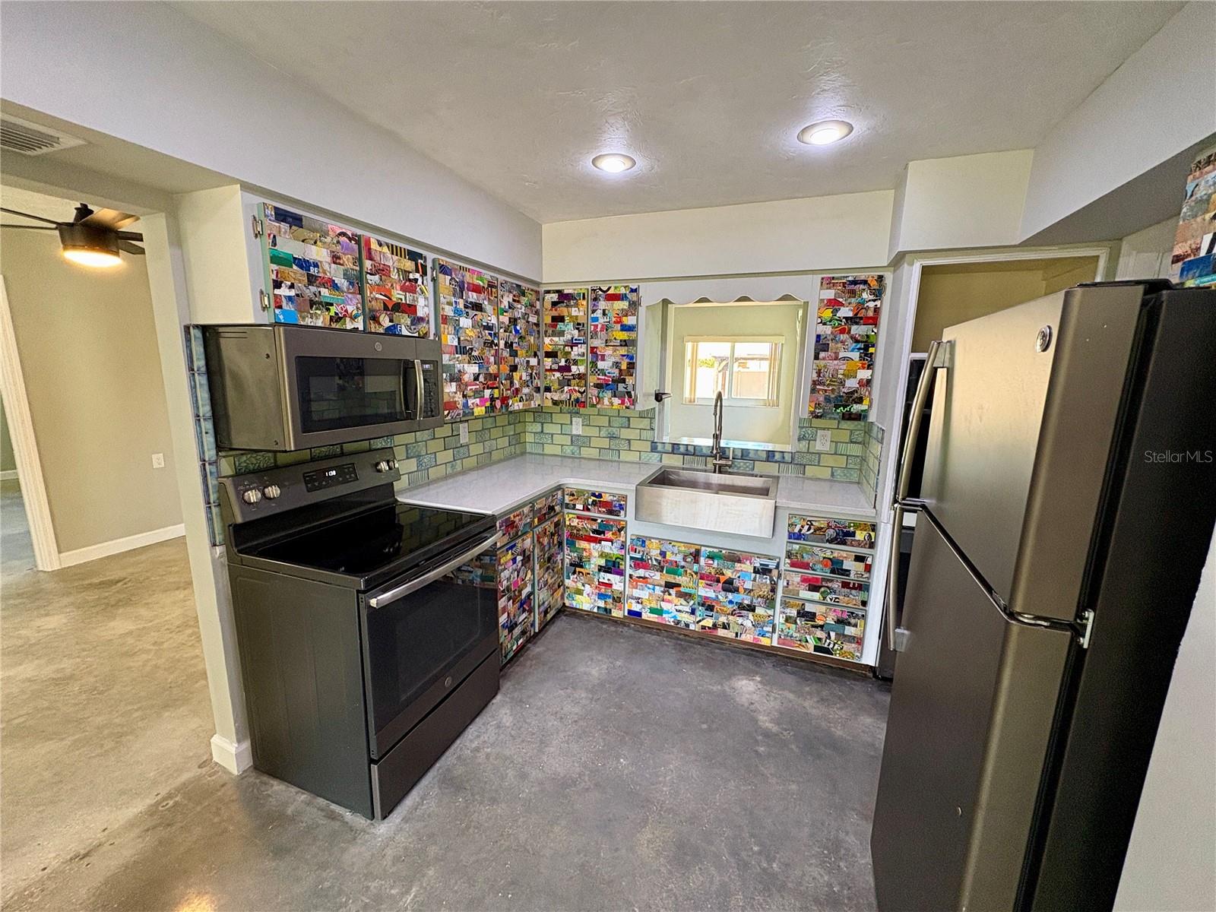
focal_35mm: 14
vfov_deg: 85.7
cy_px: 456
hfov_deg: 102.1
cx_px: 608
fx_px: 492
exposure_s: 1/60
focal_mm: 2.22
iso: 200
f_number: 2.2
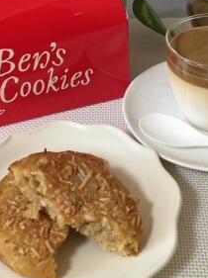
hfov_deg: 23.6
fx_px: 498
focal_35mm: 62
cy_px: 29
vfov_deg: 29.9
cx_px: 95
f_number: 2.2
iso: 100
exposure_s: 1/30
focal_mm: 4.15
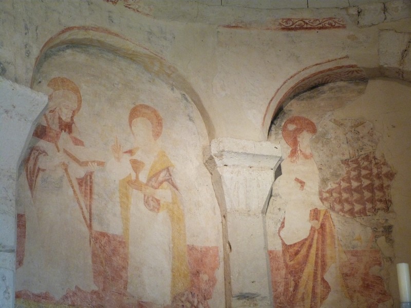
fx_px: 807
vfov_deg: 21.6
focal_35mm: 68
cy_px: 154
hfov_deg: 28.6
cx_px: 206
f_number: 3.3
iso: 400
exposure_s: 1/13
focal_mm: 12.1
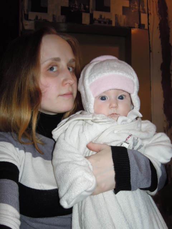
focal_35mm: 24
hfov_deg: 56.8
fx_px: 159
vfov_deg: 71.6
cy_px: 114
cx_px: 86
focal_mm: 4.3
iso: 160
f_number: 2
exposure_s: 1/30
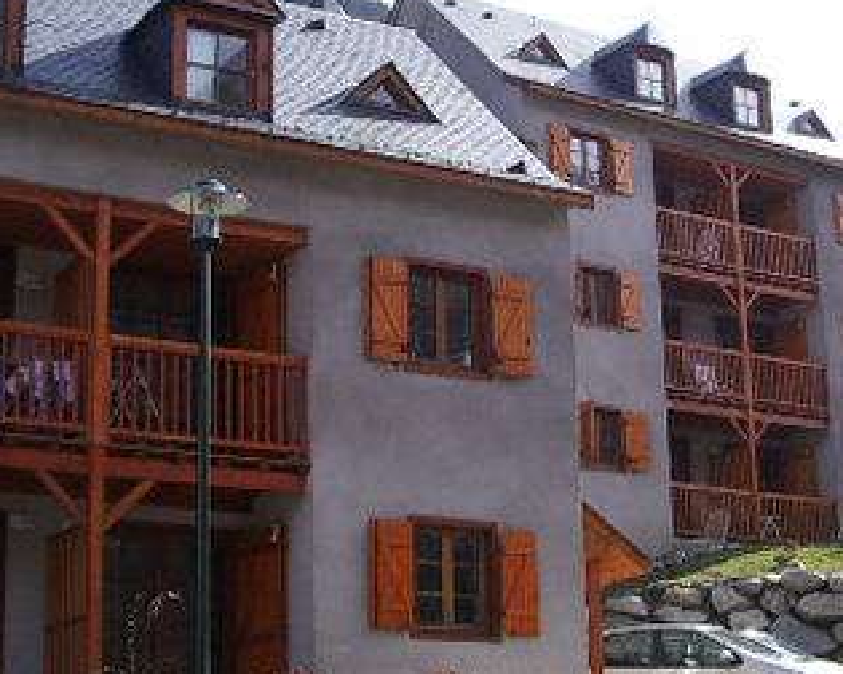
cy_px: 288
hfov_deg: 25.0
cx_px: 500
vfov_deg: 20.2
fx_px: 1896
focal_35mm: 76
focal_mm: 5.8
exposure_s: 1/400
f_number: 4.3
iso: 100
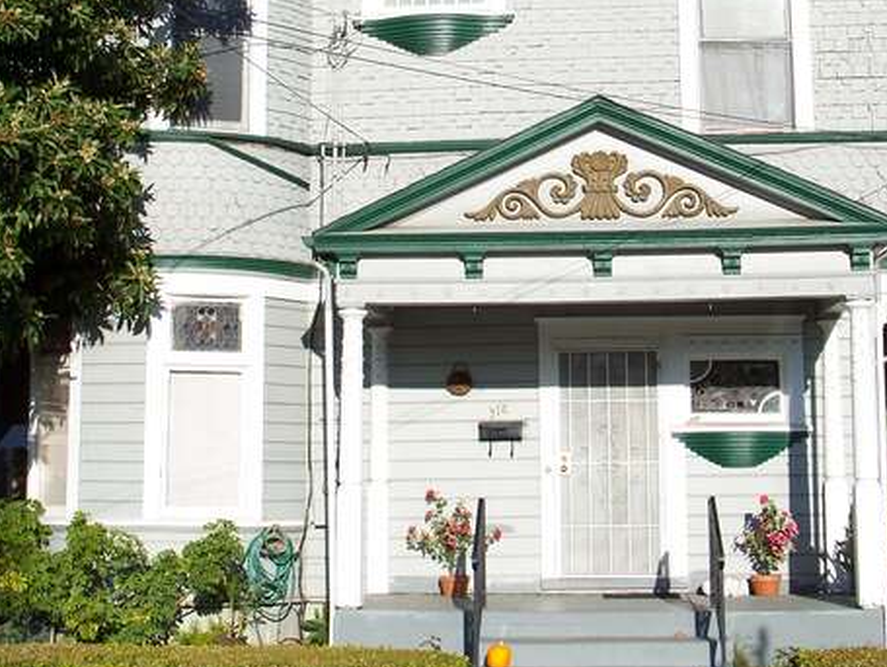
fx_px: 1667
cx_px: 425
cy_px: 158
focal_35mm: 65
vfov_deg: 22.4
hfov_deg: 29.8
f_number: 4
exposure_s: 1/640
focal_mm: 7.8
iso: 64
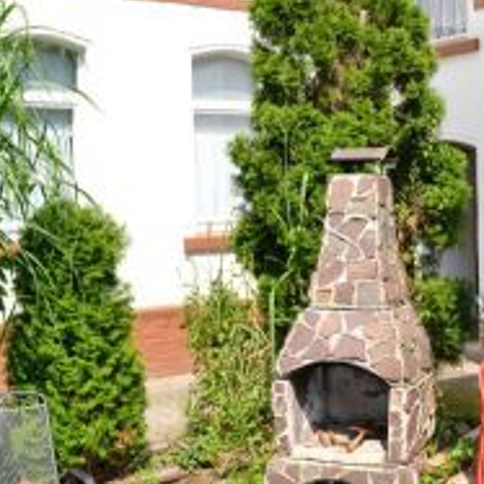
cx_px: 334
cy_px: 198
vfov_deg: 34.6
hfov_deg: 34.3
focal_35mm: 49
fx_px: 775
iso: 100
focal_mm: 18
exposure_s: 1/200
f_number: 8
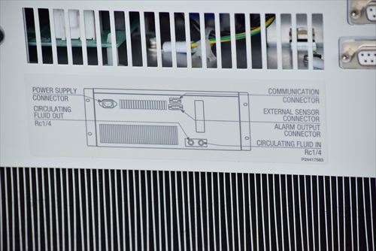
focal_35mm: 202
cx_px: 188
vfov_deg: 6.8
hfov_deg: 10.2
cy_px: 126
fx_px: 2116
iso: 1250
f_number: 6.3
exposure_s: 1/500
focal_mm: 135
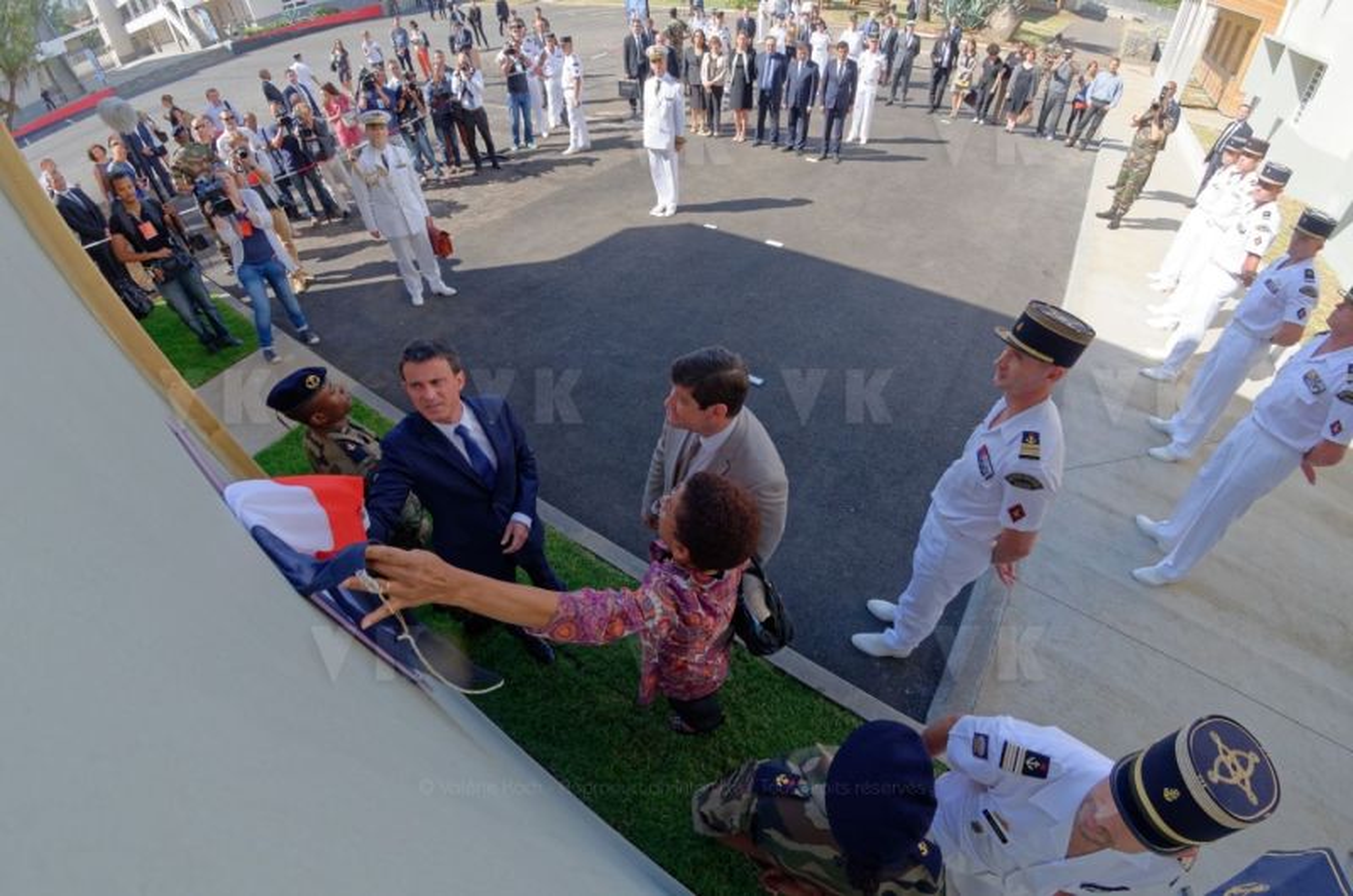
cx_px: 676
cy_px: 448
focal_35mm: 16
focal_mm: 10.5
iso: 320
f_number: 8
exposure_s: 1/400
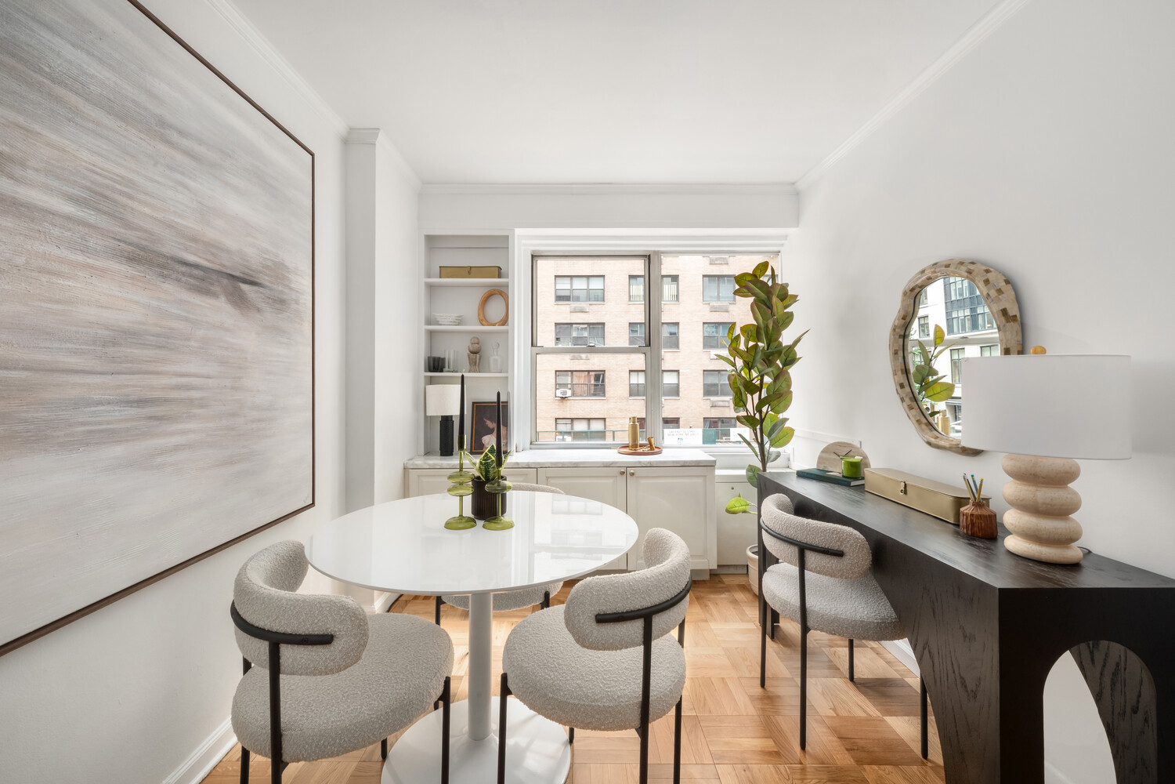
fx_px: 490
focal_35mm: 15
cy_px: 392
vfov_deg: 77.3
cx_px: 588
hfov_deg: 100.4
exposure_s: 1/2
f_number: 20
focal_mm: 15
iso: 640
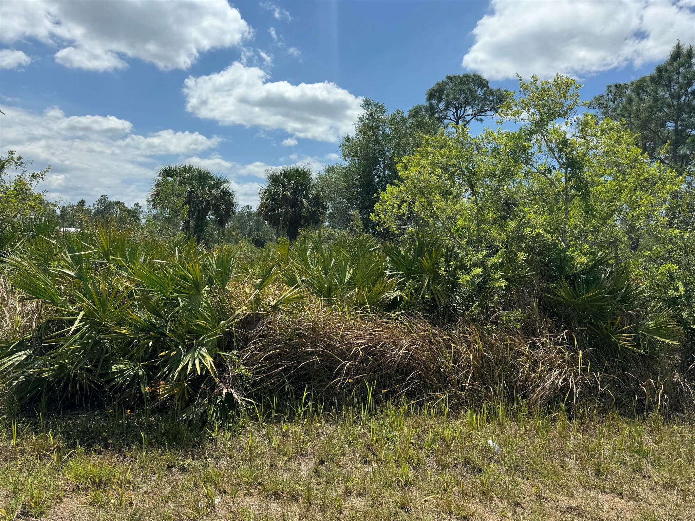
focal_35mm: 24
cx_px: 348
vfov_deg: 56.8
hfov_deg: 71.6
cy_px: 260
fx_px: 482
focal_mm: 6.76
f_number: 1.78
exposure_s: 1/6410
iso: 80
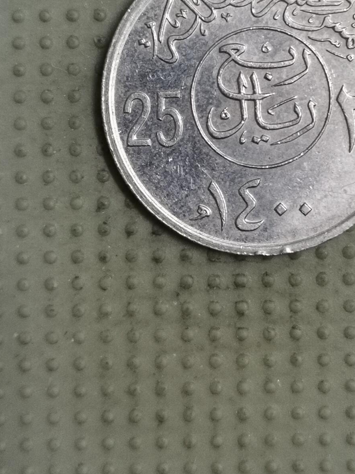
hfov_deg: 18.6
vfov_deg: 24.5
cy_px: 122
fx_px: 1080
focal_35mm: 79
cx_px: 246
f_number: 1.8
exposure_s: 1/25.7
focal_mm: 4.75
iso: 400
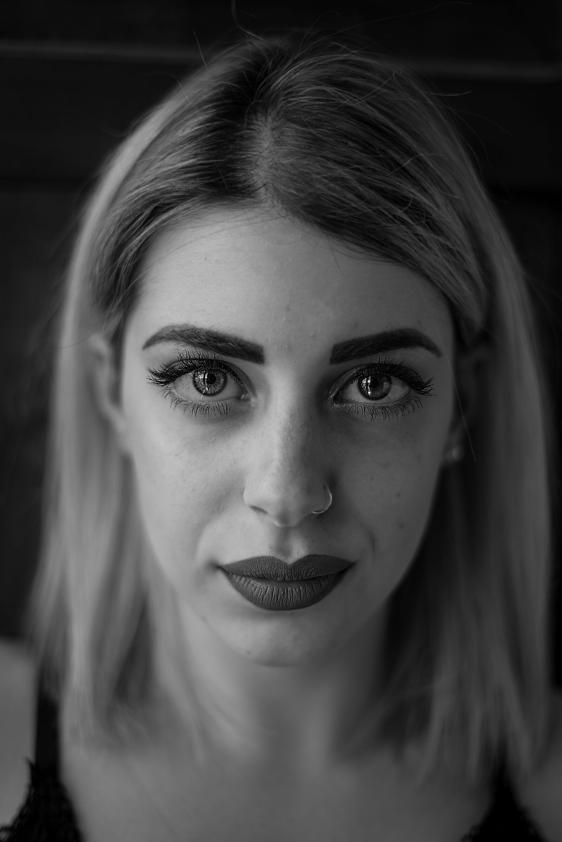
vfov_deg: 39.6
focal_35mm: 50
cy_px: 421
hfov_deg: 27.0
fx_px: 1170
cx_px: 281
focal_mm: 50
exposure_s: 1/200
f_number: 1.8
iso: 200
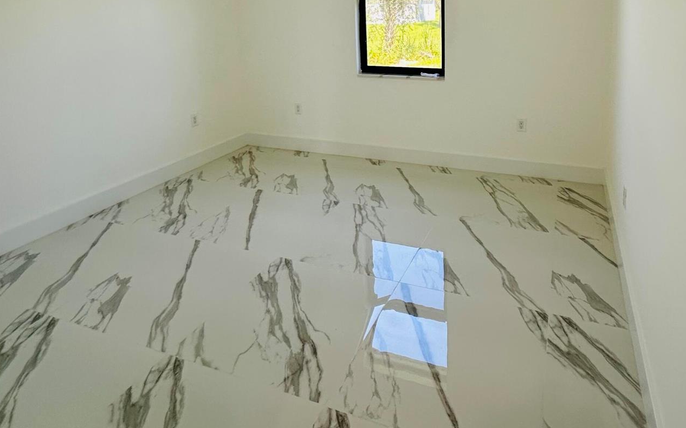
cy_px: 57
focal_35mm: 24
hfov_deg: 73.9
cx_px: 414
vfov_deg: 46.9
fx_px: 449
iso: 80
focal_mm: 2.22
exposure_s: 1/120
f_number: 2.2
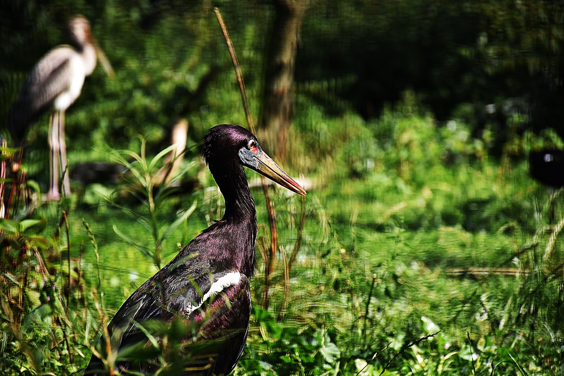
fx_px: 3290
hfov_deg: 9.8
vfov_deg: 6.5
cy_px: 188
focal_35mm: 210
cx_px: 282
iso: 400
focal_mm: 140
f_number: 5.6
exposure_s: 1/500
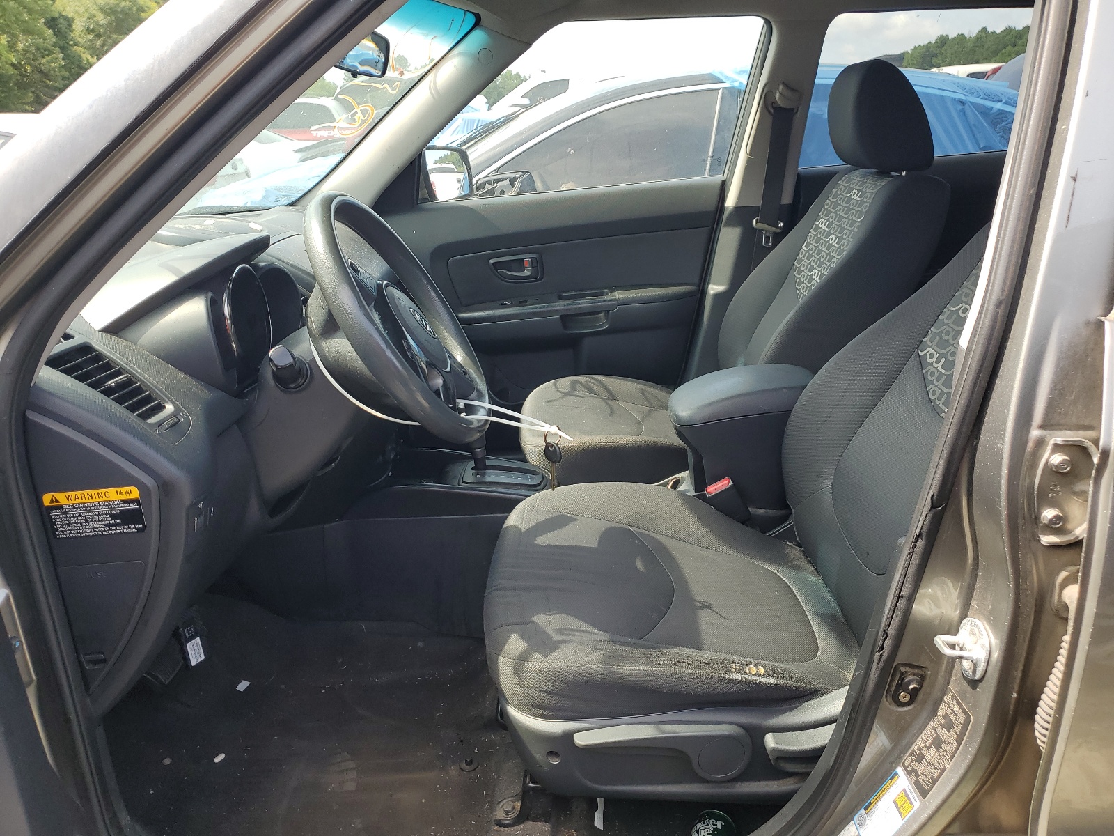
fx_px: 837
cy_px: 418
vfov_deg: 53.1
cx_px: 557
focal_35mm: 26
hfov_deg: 67.3
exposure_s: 1/357
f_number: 1.5
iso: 50
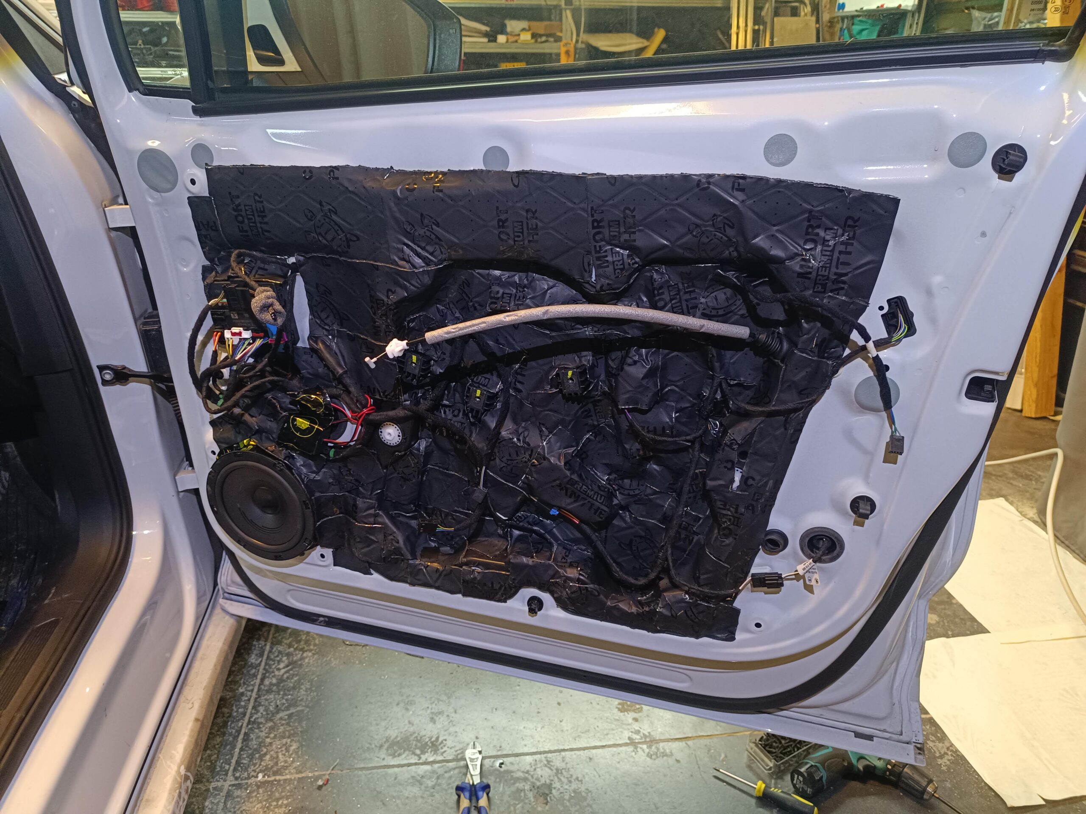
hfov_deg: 71.6
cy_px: 407
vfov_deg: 56.8
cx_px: 543
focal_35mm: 24
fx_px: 753
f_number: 1.88
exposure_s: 1/33.3
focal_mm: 5.59
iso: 585
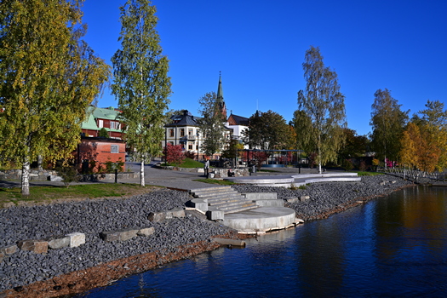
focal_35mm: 35
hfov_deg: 54.4
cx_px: 224
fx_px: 435
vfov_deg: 37.9
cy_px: 149
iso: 100
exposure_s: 1/800
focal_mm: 35
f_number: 5.6
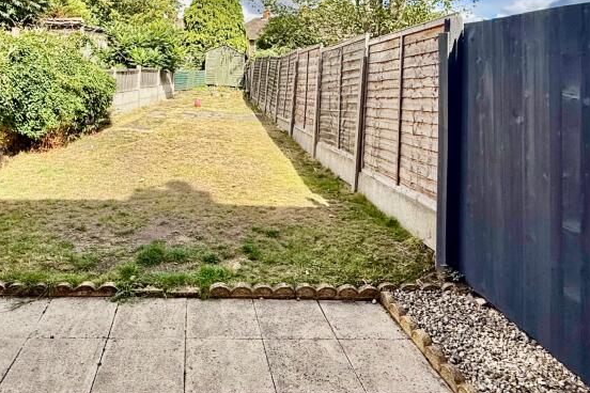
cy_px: 108
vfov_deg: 46.5
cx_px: 218
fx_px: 442
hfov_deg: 66.3
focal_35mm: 27
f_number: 2.2
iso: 50
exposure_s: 1/1189
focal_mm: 2.22
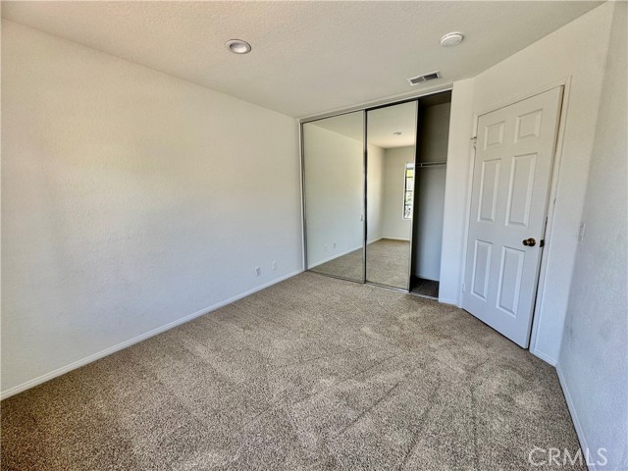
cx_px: 314
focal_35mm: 14
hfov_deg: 102.1
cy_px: 236
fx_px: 254
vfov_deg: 85.7
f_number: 2.2
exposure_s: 1/99
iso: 50
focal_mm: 2.22
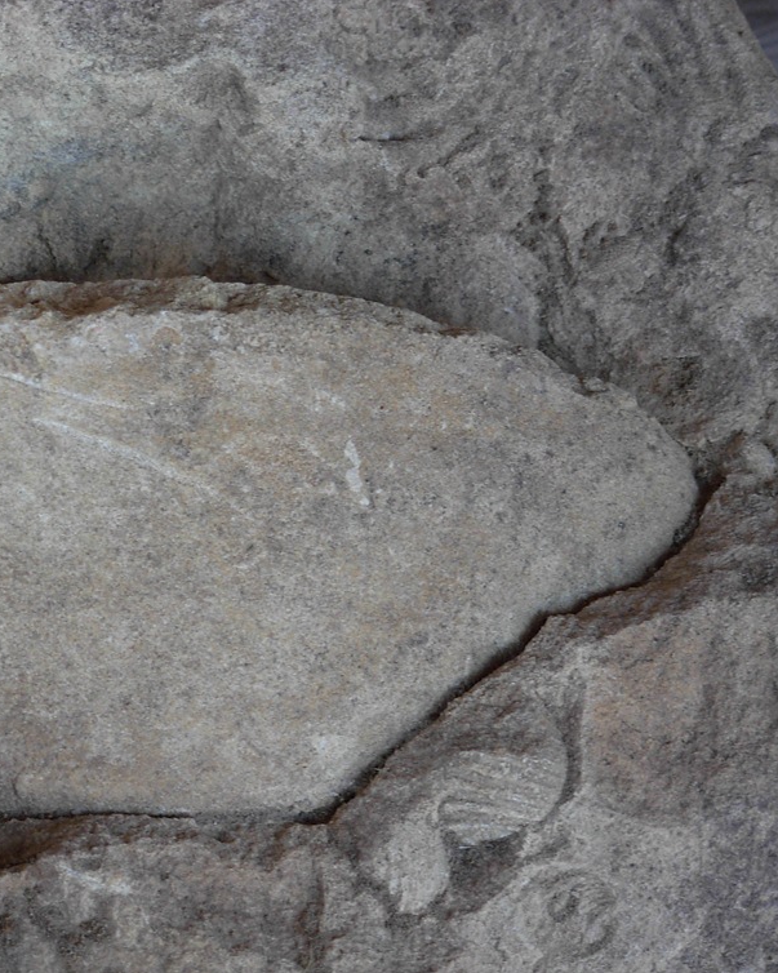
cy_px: 488
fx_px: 4232
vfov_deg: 13.1
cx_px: 185
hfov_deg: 10.5
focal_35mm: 147
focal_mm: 18.6
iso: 79
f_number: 4.2
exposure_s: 1/50.7
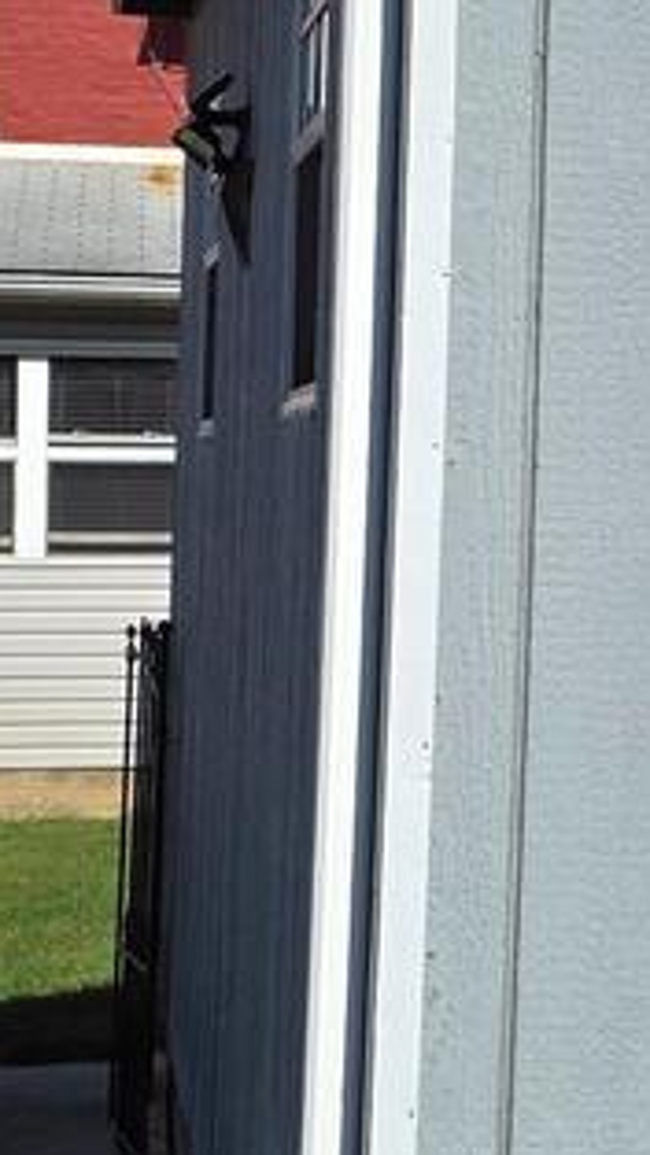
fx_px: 3770
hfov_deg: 9.4
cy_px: 410
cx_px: 1200
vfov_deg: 17.4
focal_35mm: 123
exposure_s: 1/7944
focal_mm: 6.25
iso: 64
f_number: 1.7
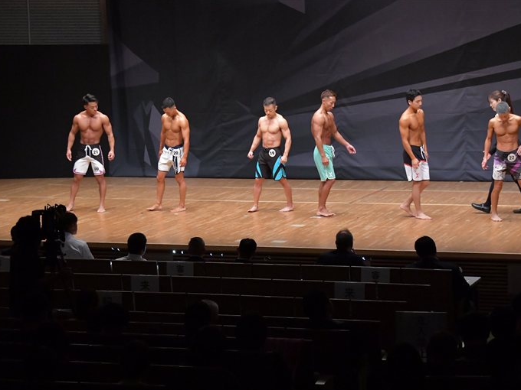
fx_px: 1731
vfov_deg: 12.9
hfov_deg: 17.1
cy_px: 195
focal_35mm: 115
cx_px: 262
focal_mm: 70
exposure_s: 1/400
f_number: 5.6
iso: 6400
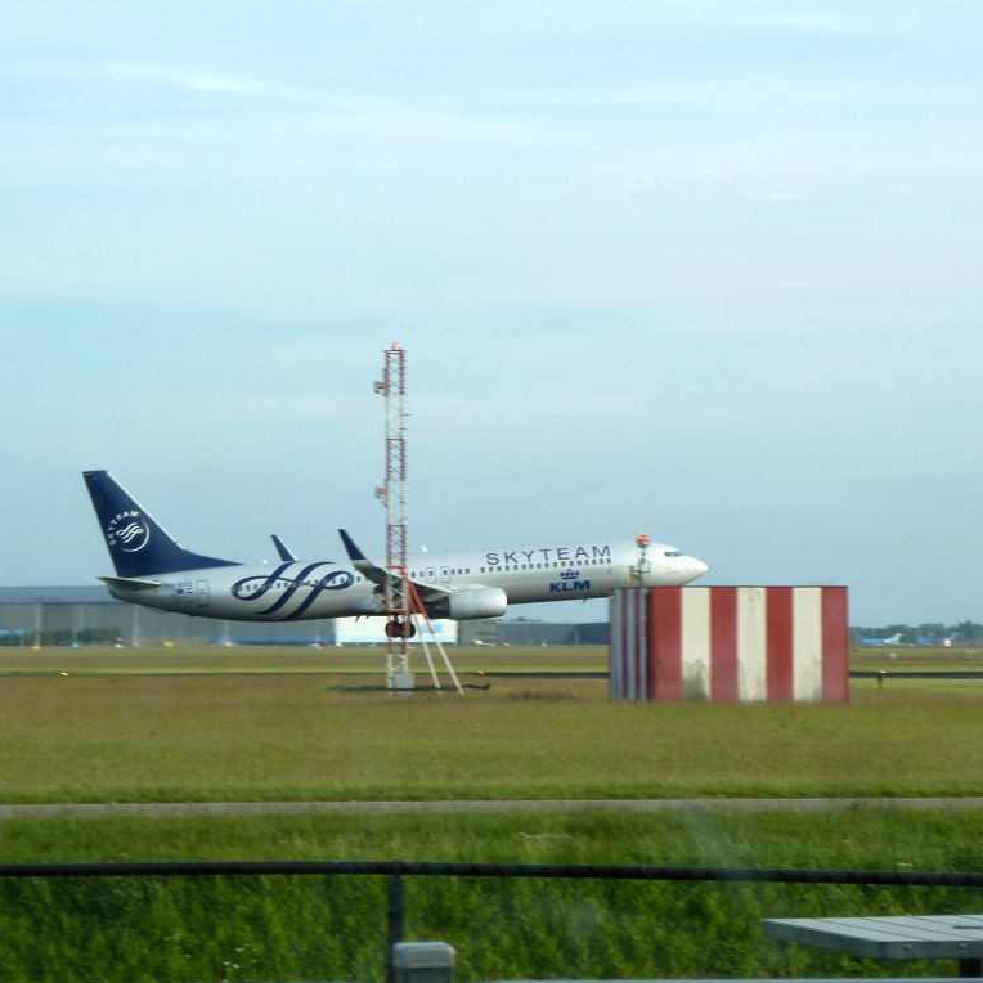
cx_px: 387
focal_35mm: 141
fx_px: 4530
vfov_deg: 12.4
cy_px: 492
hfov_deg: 12.4
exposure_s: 1/160
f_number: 4.4
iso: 80
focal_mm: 19.5
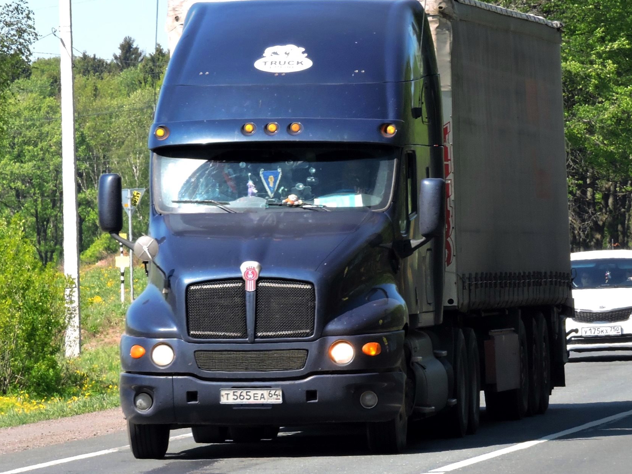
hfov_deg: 6.1
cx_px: 327
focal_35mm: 324
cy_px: 198
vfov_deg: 4.6
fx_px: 5915
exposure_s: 1/250
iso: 125
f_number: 5.5
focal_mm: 48.4
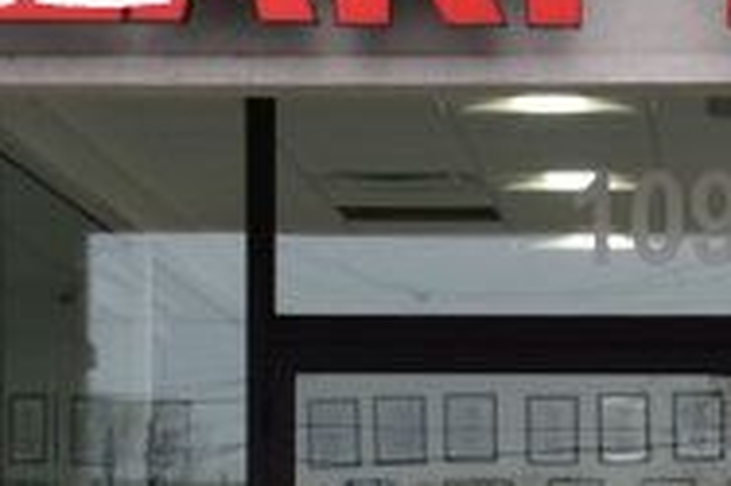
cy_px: 712
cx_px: 859
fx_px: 4970
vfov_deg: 5.5
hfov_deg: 8.3
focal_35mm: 245
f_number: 8
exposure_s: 1/80
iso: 400
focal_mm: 30
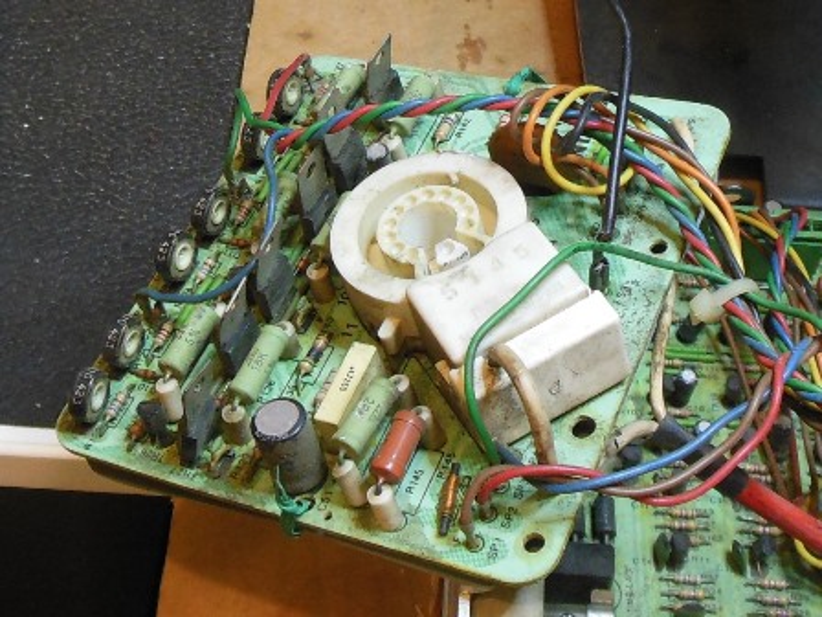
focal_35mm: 25
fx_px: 594
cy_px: 308
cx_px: 411
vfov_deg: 54.9
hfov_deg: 69.4
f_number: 3.2
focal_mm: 4.5
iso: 320
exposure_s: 1/30
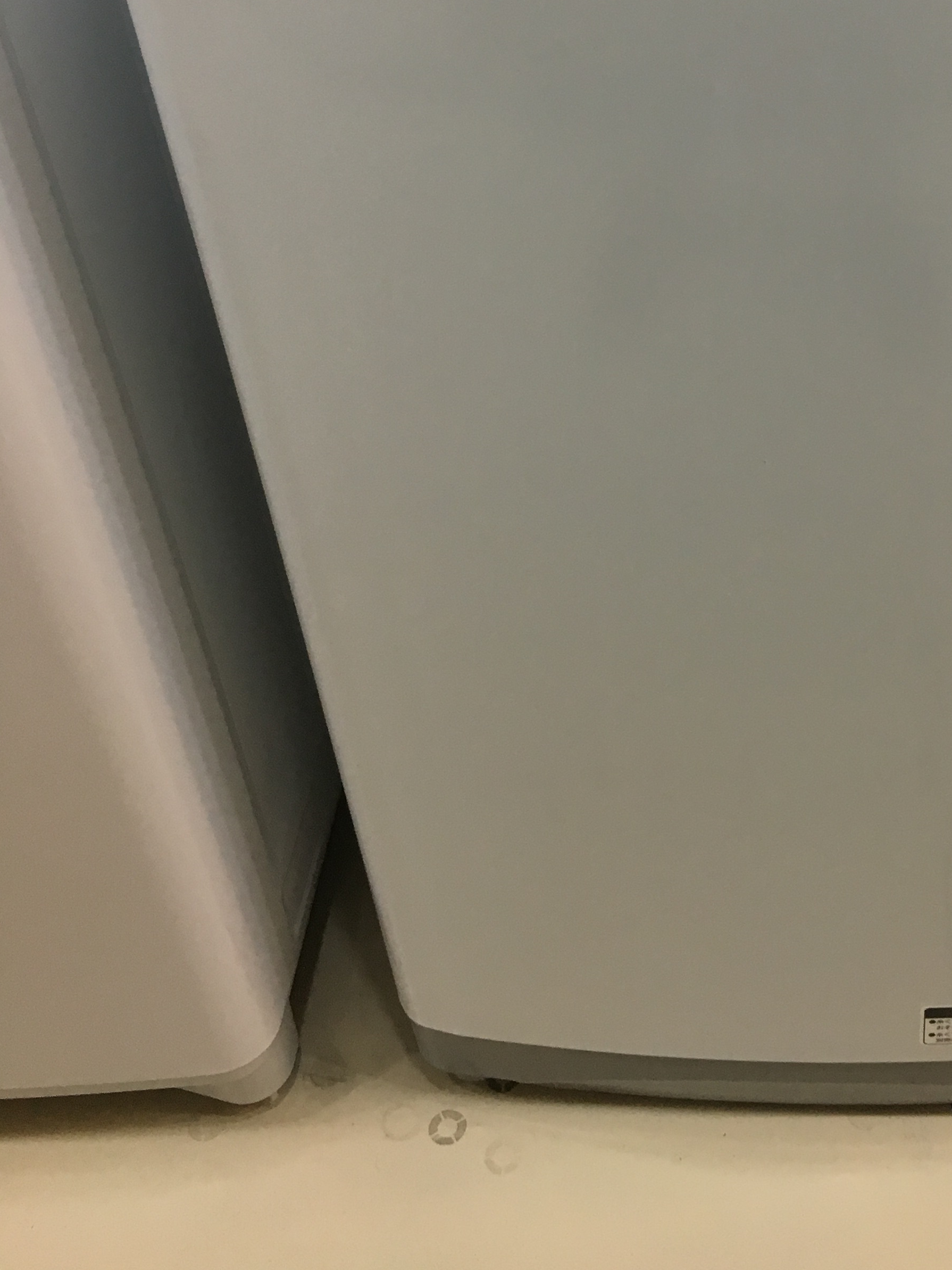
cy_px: 233
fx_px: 1796
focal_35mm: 49
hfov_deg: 28.8
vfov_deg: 37.4
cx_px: 801
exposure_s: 1/33
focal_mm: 4.15
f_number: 2.2
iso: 80
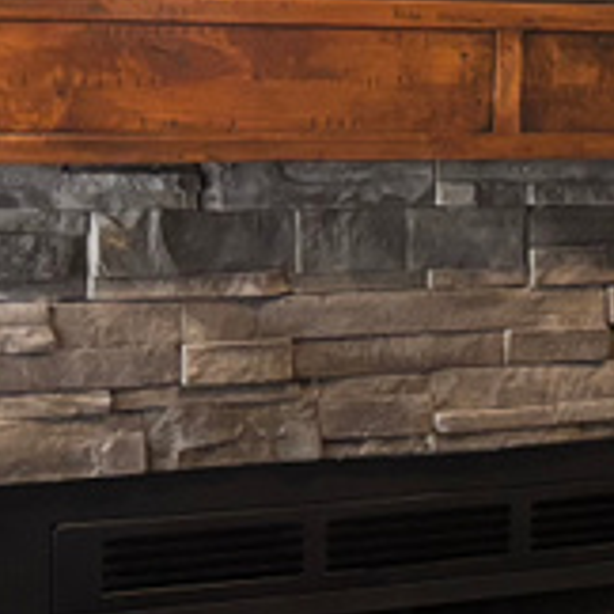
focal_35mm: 145
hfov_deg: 10.7
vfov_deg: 12.0
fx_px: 2910
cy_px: 193
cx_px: 1330
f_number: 1.6
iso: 250
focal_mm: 5.96
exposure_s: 1/60
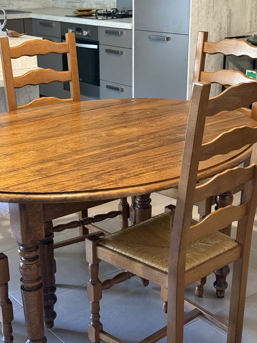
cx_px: 106
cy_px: 189
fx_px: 574
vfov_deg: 33.2
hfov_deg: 25.2
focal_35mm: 58
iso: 500
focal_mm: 6.76
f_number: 1.78
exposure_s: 1/40
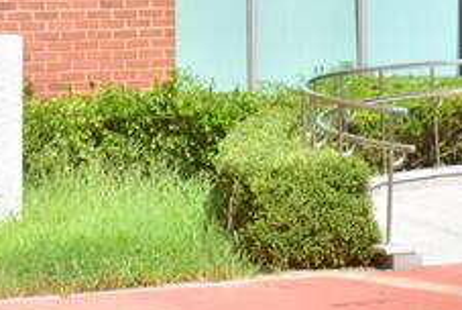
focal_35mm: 190
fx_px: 2441
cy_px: -332
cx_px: 409
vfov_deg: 7.0
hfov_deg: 10.8
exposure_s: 1/8000
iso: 3200
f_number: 8
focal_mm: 30
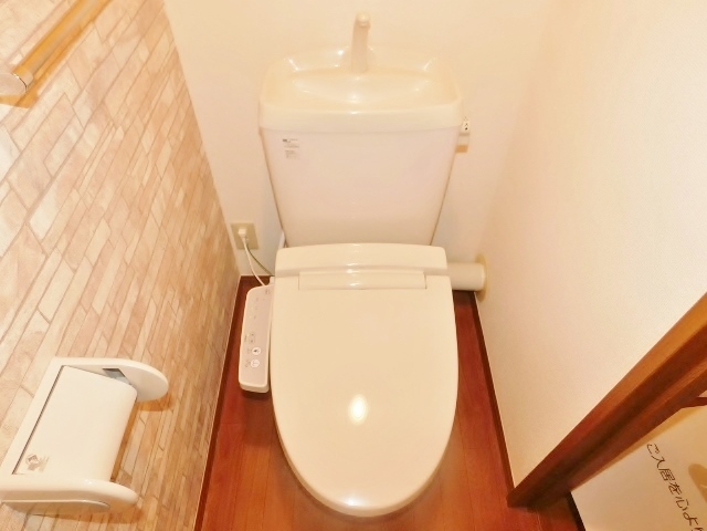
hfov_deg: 73.9
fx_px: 470
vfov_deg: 58.9
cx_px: 354
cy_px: 266
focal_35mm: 23
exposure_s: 1/30
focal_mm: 4
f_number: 3
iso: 200
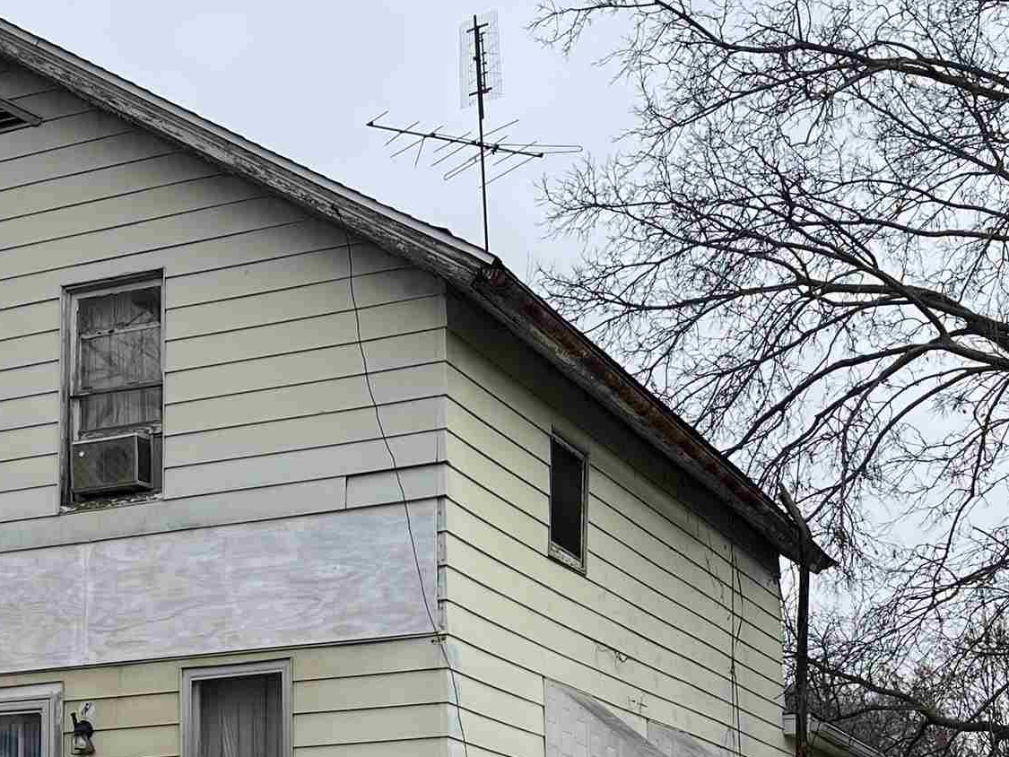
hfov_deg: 27.2
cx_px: 333
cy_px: 817
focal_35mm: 71
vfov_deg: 19.9
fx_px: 2070
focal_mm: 5.1
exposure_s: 1/2309
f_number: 1.6
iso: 50
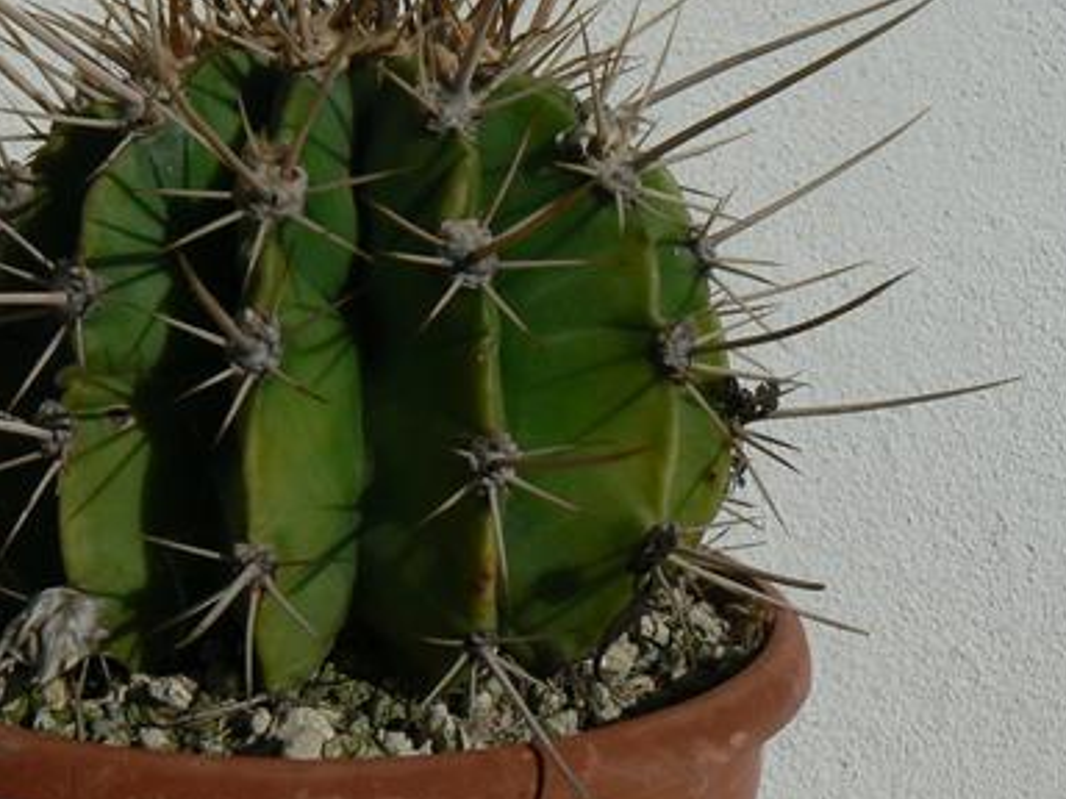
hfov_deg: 31.8
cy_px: 233
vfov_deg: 24.2
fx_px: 1848
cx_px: 308
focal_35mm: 60
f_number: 8
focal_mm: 6
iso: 80
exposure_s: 1/1000
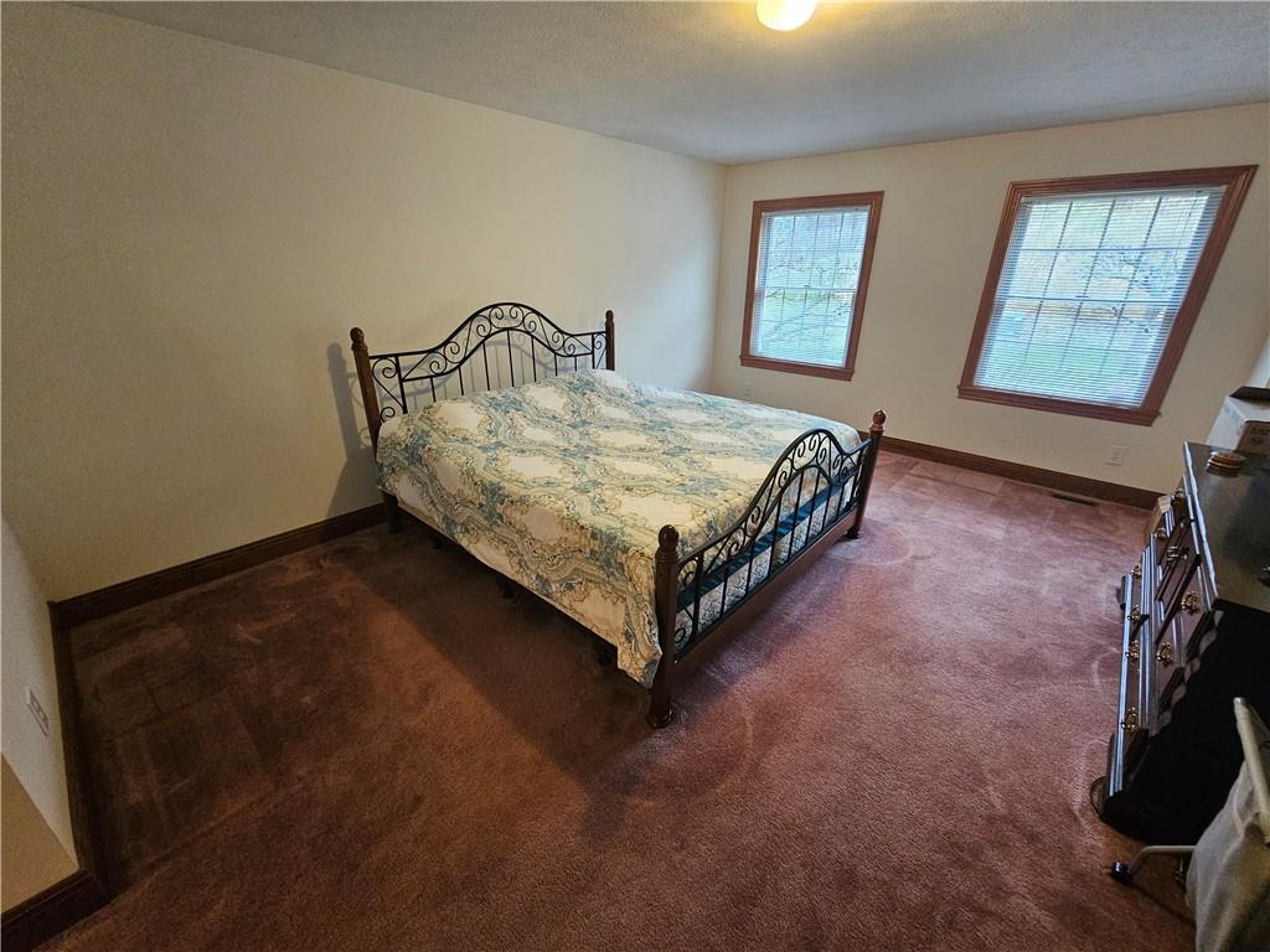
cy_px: 476
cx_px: 635
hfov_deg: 106.2
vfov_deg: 89.9
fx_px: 477
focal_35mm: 13
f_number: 2.2
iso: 500
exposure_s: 1/30
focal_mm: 2.2
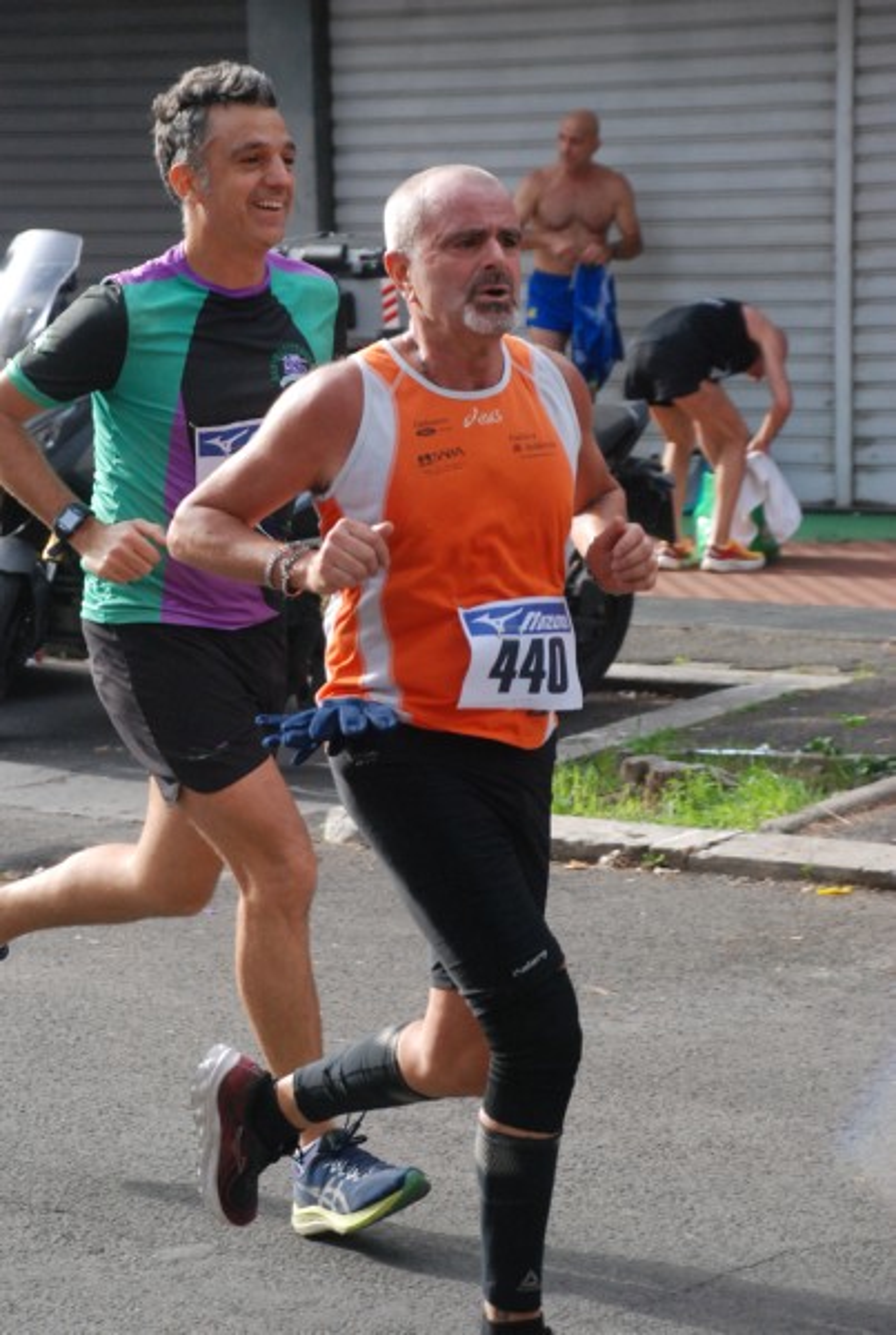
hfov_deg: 13.1
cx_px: 448
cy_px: 668
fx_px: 3900
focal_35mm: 105
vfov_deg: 19.4
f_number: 5.6
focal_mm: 70
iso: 1000
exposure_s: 1/640
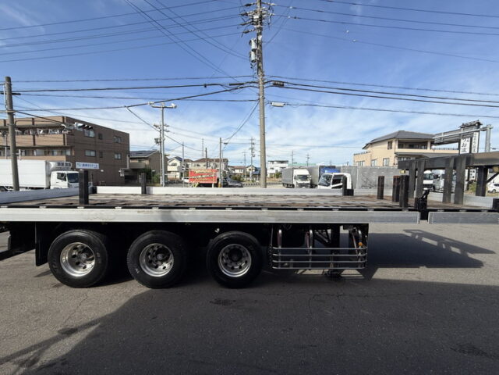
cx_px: 250
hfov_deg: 102.1
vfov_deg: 85.7
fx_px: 202
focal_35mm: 14
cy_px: 188
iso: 50
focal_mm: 2.22
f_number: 2.2
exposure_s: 1/2165
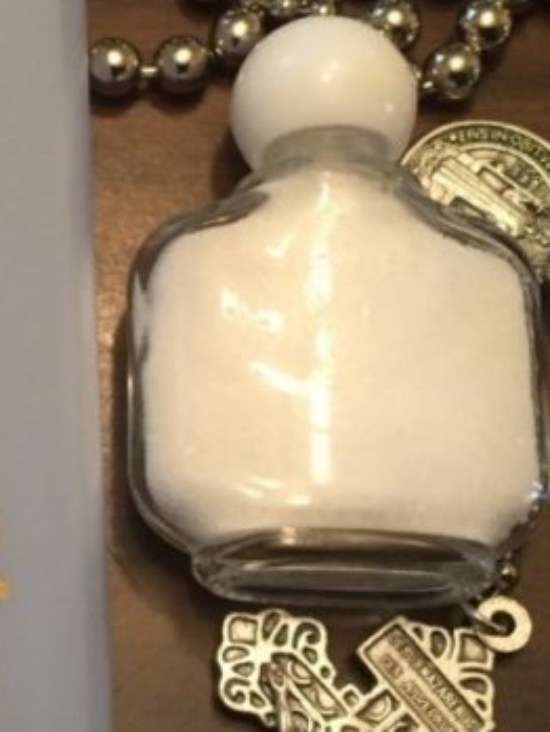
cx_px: -94
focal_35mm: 85
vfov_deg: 23.0
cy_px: 357
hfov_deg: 16.7
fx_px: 1800
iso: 250
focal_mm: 4.15
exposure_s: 1/24
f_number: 2.2
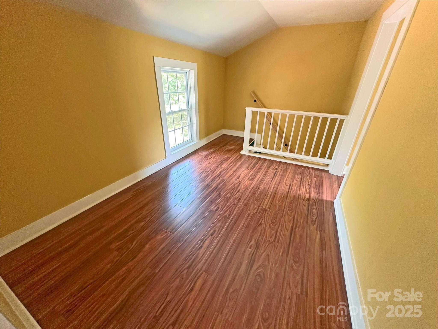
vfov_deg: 85.7
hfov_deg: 102.1
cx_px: 219
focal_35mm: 14
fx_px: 177
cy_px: 164
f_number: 2.2
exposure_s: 1/67
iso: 320
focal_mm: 2.22
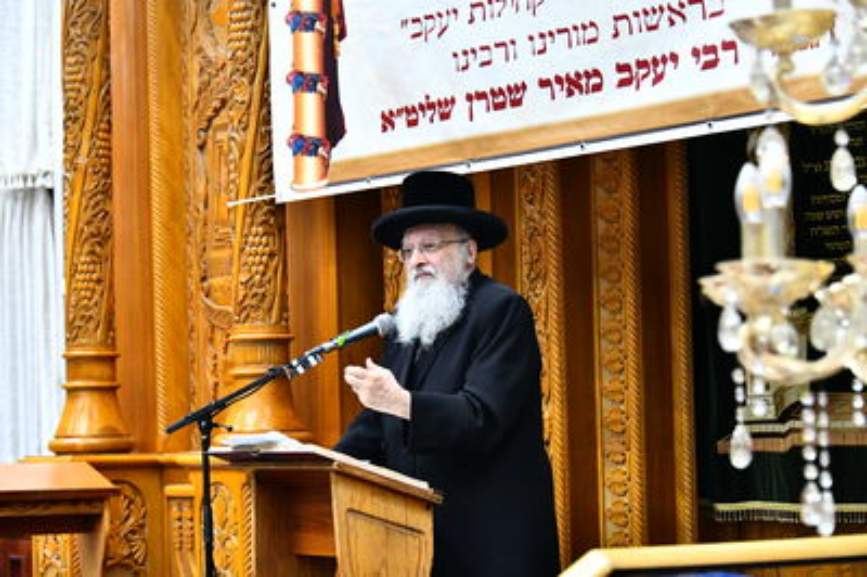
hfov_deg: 22.2
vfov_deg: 14.8
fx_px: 2214
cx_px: 434
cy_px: 288
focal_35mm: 92
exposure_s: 1/125
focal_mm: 92
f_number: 5.6
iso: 4000
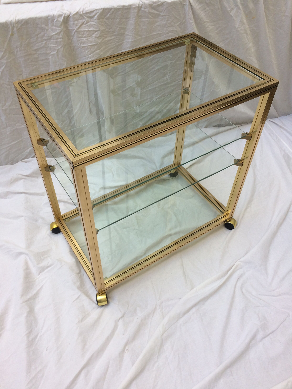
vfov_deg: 61.7
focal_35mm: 29
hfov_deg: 48.2
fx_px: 326
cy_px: 194
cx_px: 146
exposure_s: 1/100
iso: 32
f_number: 2.2
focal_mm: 4.15
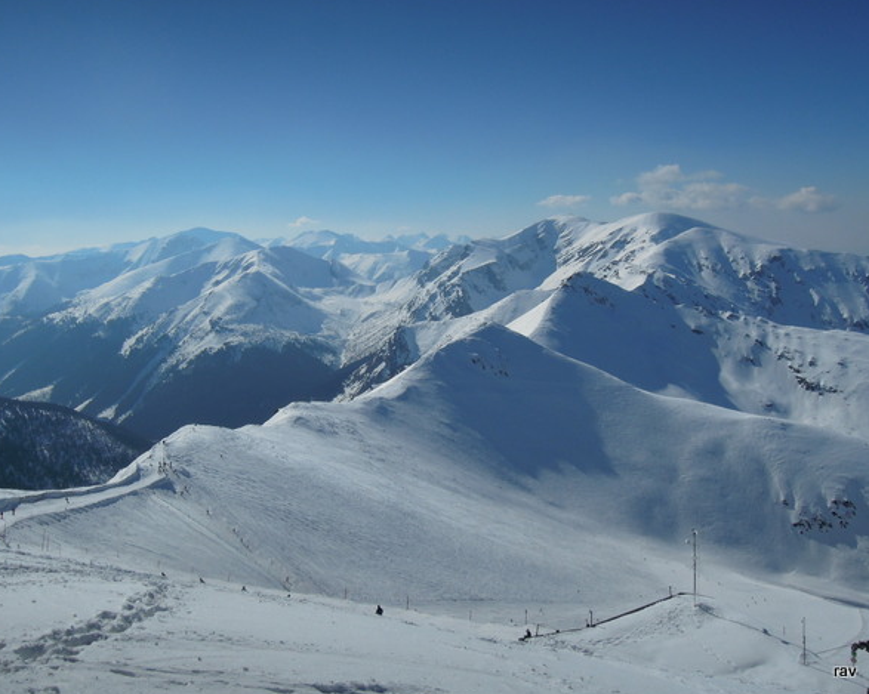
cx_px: 407
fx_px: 848
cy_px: 345
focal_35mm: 33
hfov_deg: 54.2
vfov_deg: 44.5
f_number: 7.5
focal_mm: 5.5
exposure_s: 1/1250
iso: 160
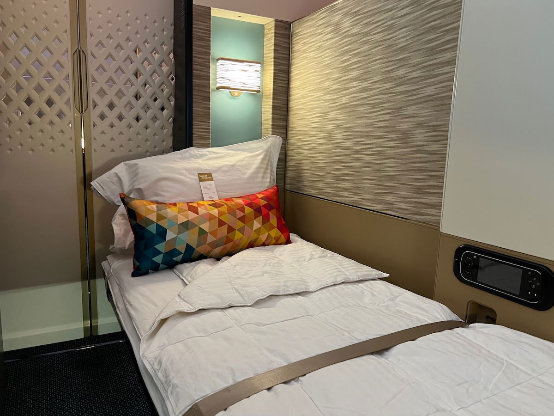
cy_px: 208
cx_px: 277
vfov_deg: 53.1
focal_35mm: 26
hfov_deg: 67.3
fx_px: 416
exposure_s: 1/51
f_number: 1.5
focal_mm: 5.7
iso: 400
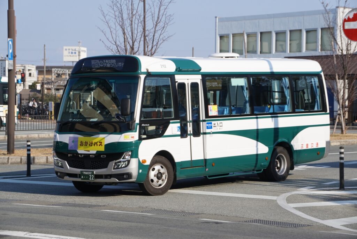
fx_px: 1116
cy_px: 120
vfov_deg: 12.2
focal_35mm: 112
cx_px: 178
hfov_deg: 18.2
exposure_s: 1/250
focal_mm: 75
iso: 100
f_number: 8
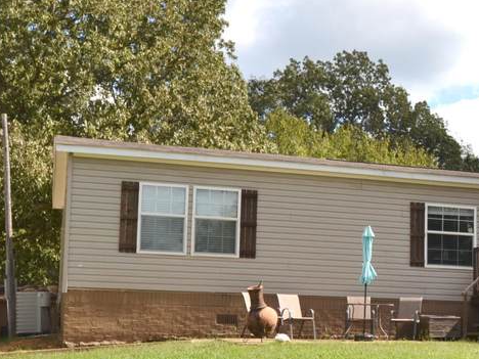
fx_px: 982
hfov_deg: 25.6
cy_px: 238
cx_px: 510
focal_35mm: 71
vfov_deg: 20.7
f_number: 8
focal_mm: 18
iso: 100
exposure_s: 1/200
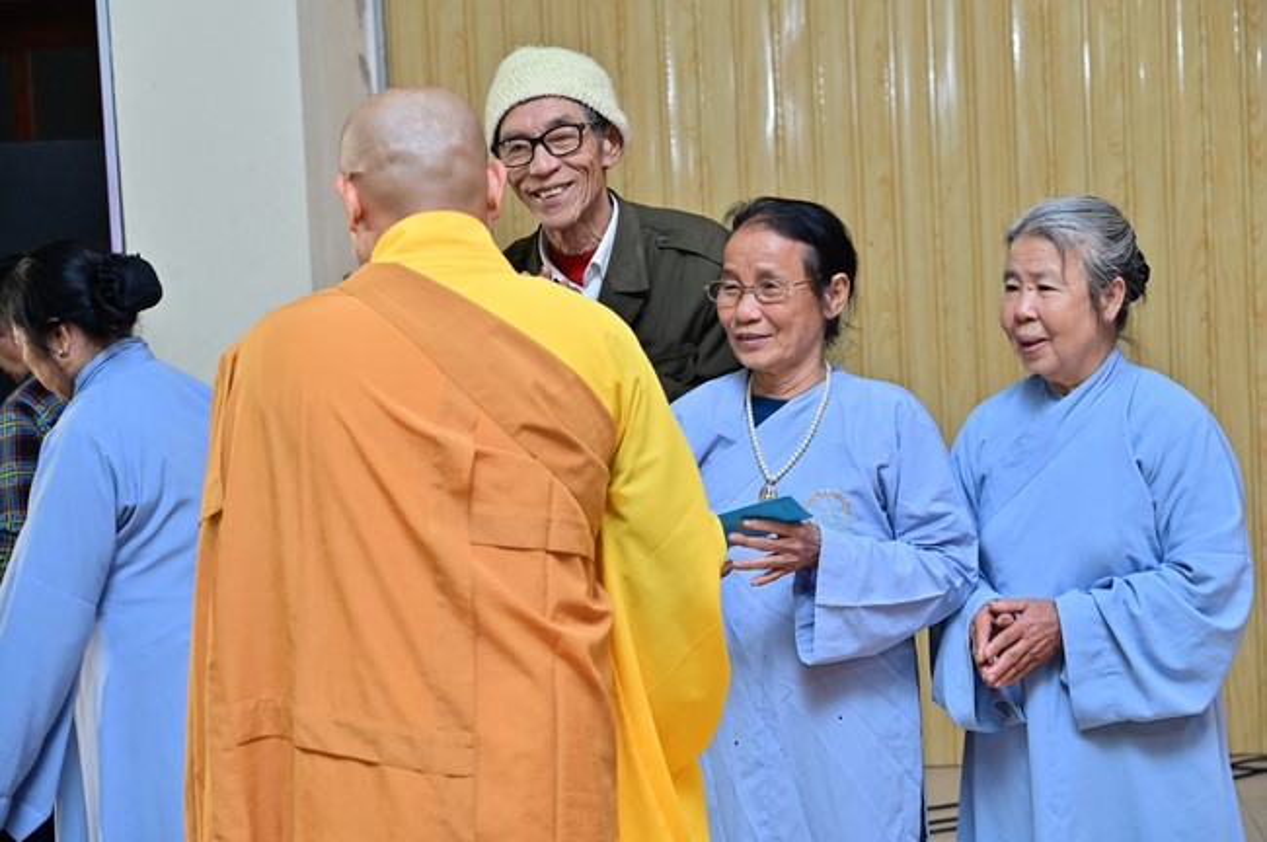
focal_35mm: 85
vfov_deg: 16.0
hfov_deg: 23.9
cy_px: 421
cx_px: 634
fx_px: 2988
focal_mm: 85
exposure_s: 1/200
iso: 2000
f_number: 5.6
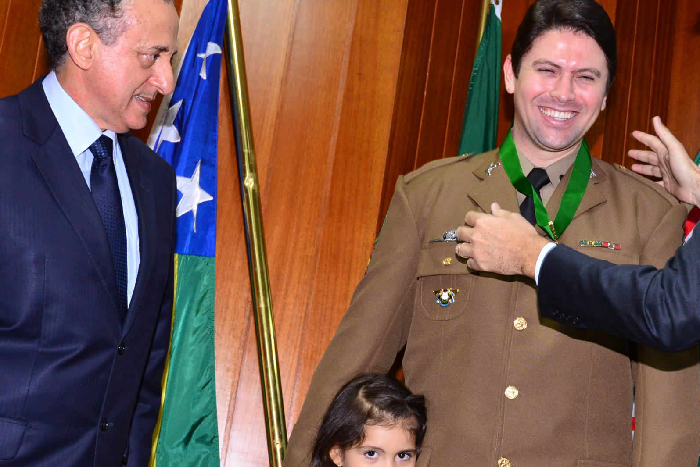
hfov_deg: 30.4
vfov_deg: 20.6
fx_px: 1284
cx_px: 411
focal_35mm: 66
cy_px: 278
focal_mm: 35
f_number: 5.6
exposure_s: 1/125
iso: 1600
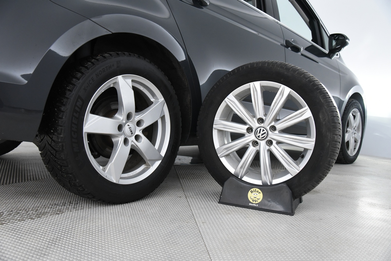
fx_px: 369
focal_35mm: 34
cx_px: 196
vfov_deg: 38.9
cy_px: 130
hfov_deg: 55.8
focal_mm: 34
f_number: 5
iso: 4000
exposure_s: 1/80
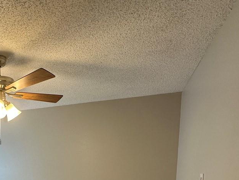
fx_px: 249
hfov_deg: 45.4
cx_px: 15
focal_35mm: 36
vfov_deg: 34.7
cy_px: 194
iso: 160
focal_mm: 2.22
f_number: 2.2
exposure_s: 1/120
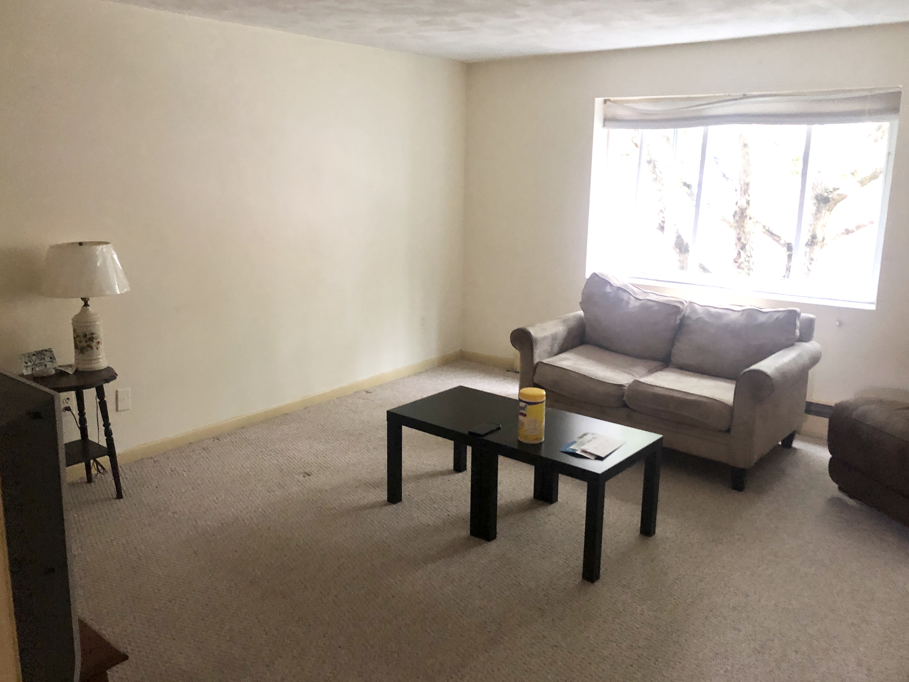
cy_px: 336
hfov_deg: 61.7
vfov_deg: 48.2
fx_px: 762
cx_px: 449
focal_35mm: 29
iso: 100
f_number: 1.8
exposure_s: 1/5
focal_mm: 3.99
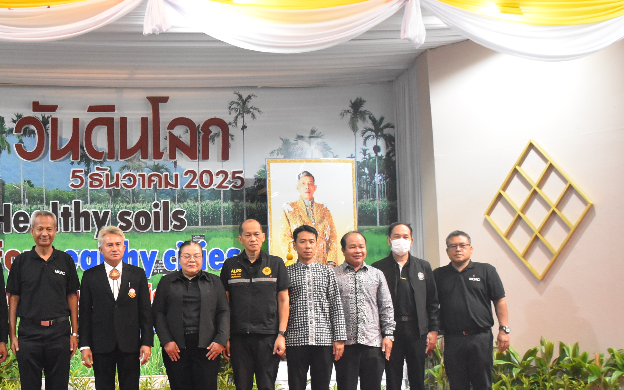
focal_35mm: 51
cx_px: 110
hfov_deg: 37.9
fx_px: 867
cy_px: 244
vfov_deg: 25.3
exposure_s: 1/125
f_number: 3.5
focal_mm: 18
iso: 3200
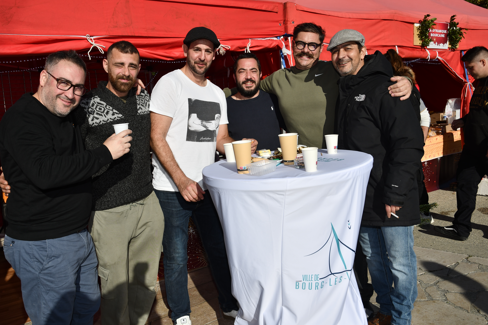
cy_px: 162
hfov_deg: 61.9
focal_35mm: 30
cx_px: 244
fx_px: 407
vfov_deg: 43.6
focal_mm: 20
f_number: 6.3
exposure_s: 1/1250
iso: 100
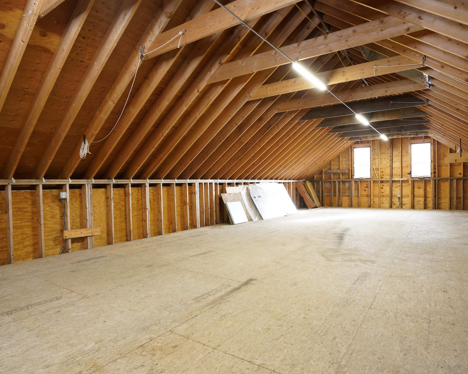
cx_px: 242
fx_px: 291
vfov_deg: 65.5
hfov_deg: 77.6
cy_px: 186
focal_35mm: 21
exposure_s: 1/4
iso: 640
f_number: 8
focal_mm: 18
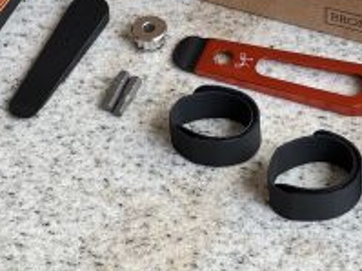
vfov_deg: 7.9
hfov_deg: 10.6
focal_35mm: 186
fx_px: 1944
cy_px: -49
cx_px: 269
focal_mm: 9
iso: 100
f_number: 2.8
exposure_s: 1/99
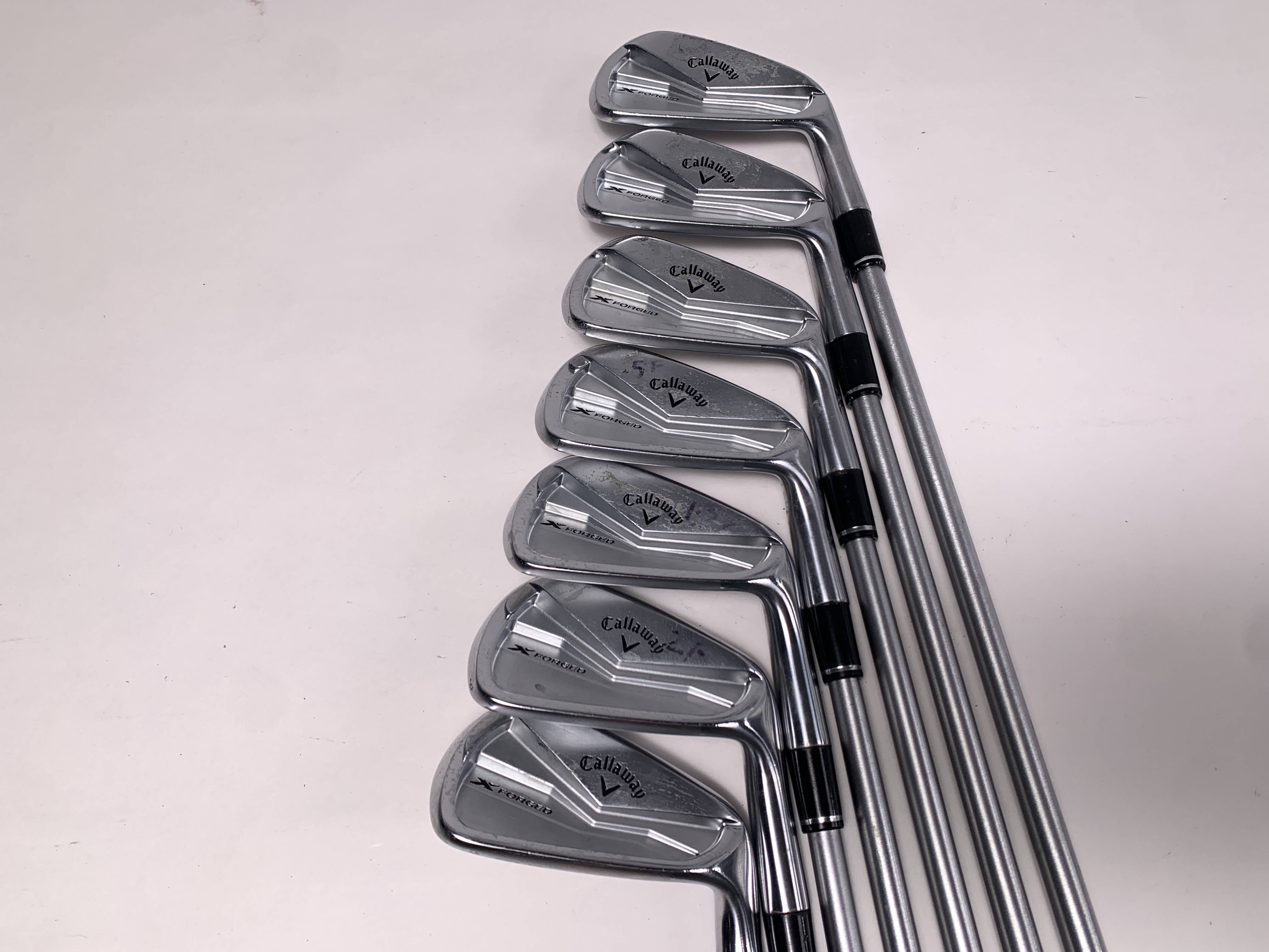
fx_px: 953
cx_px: 634
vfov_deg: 53.1
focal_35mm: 26
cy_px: 476
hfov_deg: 67.3
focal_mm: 4.25
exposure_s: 1/285
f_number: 1.8
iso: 25
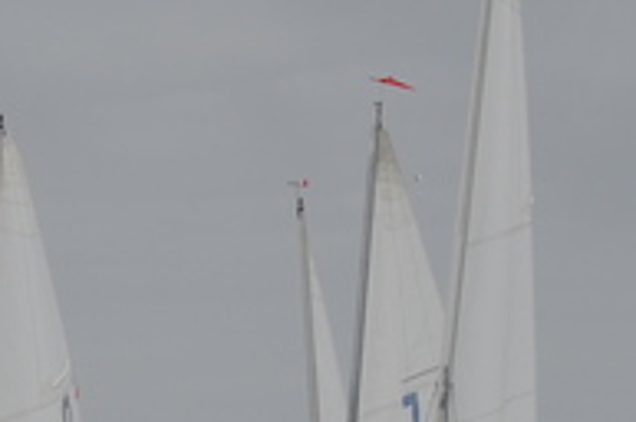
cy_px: 686
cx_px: 178
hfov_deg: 3.2
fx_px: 11482
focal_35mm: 651
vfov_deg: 2.1
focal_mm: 82
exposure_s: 1/250
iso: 110
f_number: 8
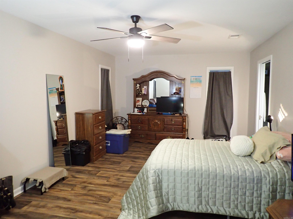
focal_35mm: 25
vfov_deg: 54.9
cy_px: 110
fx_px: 212
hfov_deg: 69.4
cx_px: 146
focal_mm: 4.5
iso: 500
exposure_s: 1/30
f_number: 2
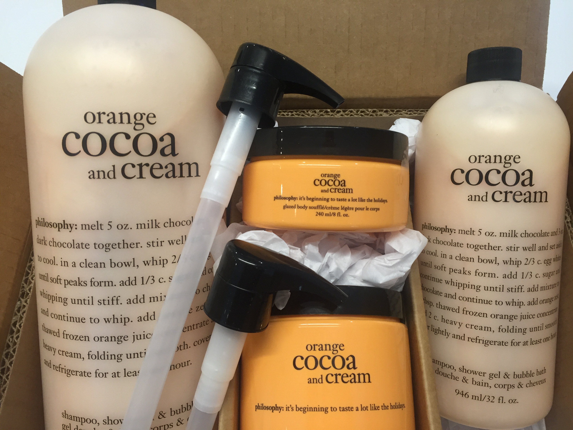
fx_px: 480
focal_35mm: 29
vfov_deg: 48.2
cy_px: 215
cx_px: 286
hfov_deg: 61.7
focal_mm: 4.15
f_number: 2.2
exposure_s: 1/30
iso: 80
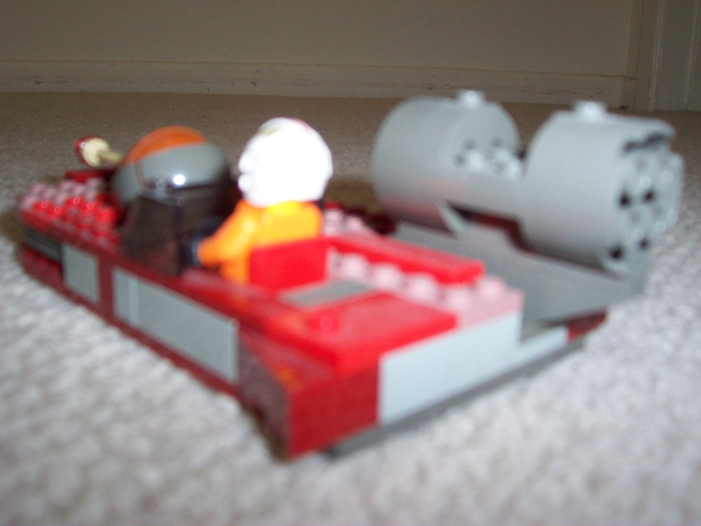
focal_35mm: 37
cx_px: 350
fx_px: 749
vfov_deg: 38.7
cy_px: 263
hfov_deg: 50.1
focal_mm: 5.6
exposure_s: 1/60
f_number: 2.8
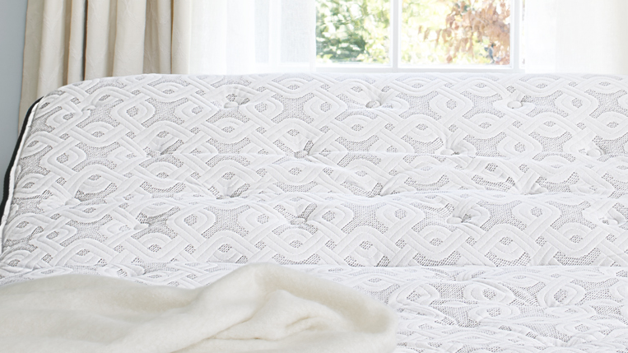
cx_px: 423
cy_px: 411
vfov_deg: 8.6
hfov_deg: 15.4
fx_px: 2314
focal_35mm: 139
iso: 200
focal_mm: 45
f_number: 8
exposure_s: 1/20
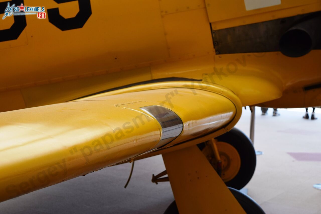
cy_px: 107
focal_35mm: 82
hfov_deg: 24.6
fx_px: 736
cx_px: 160
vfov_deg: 16.6
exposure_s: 1/200
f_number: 7.1
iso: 400
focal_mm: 55
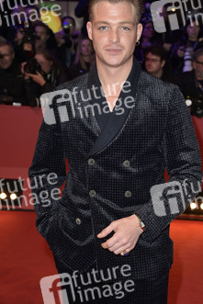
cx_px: 114
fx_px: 591
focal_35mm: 70
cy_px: 149
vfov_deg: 28.8
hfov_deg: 19.5
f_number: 5
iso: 800
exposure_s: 1/250
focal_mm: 58
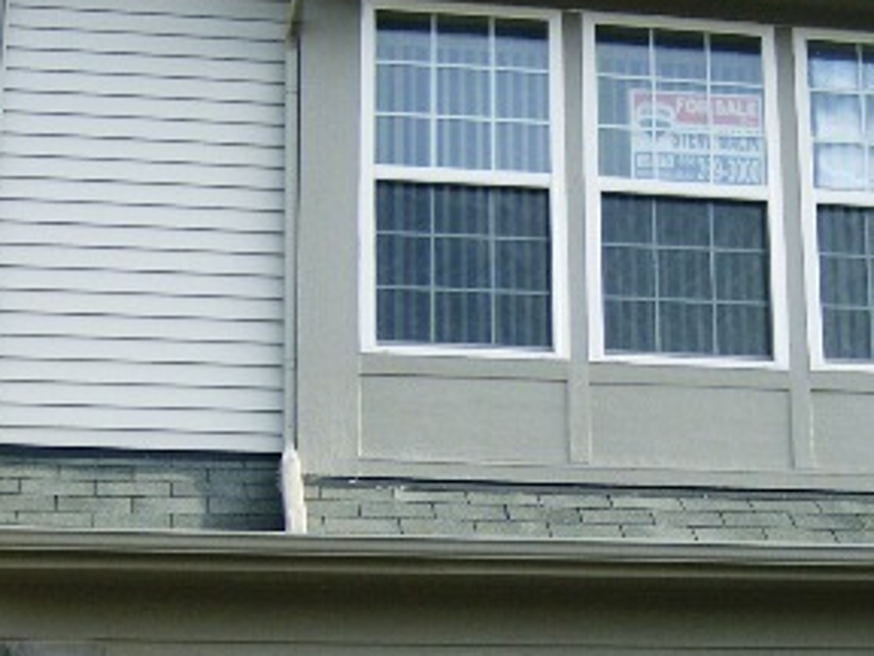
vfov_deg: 18.1
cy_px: 586
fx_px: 2020
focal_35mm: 80
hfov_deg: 24.4
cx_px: 516
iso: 100
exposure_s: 1/420
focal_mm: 6
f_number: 2.8
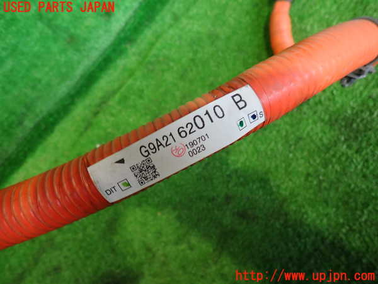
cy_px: 142
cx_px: 189
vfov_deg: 54.9
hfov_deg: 69.4
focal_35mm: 25
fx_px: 273
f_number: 2
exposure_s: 1/40
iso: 200
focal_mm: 4.5
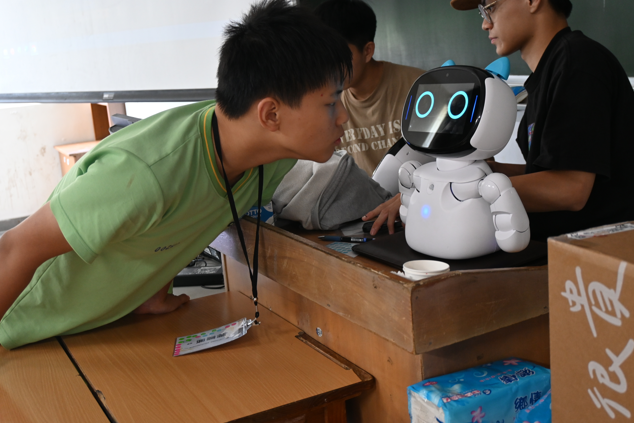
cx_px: 328
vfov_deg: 30.6
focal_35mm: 44
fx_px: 772
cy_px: 212
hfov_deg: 44.7
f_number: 4.5
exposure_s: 1/40
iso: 1000
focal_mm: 26.5
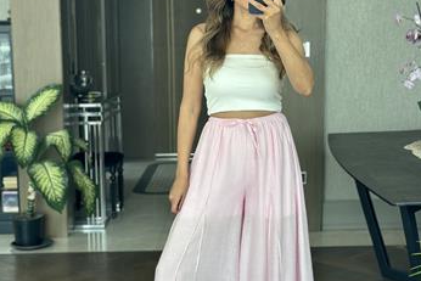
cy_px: 172
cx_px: 229
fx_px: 854
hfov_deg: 27.7
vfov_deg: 18.7
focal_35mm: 73
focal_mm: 6.86
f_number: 1.78
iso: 64
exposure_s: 1/145
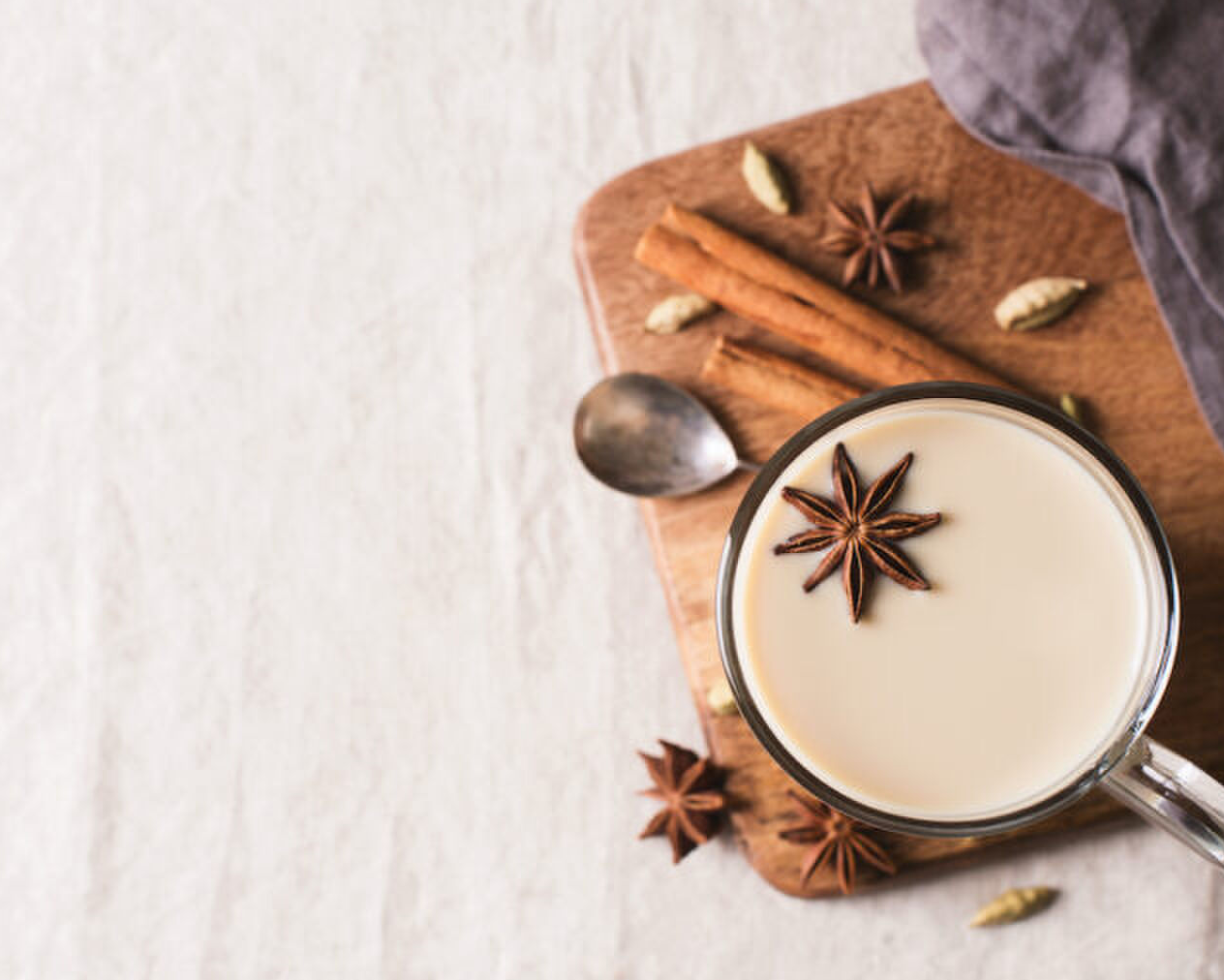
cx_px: 583
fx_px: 2066
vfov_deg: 26.7
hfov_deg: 33.0
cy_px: 491
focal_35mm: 57
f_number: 7.1
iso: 100
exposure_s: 1/125
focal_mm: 50
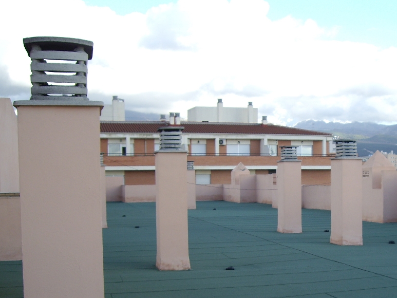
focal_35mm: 59
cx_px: 300
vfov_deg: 24.6
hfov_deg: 32.1
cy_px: 222
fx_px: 677
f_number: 2.7
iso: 50
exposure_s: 1/200
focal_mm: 6.2
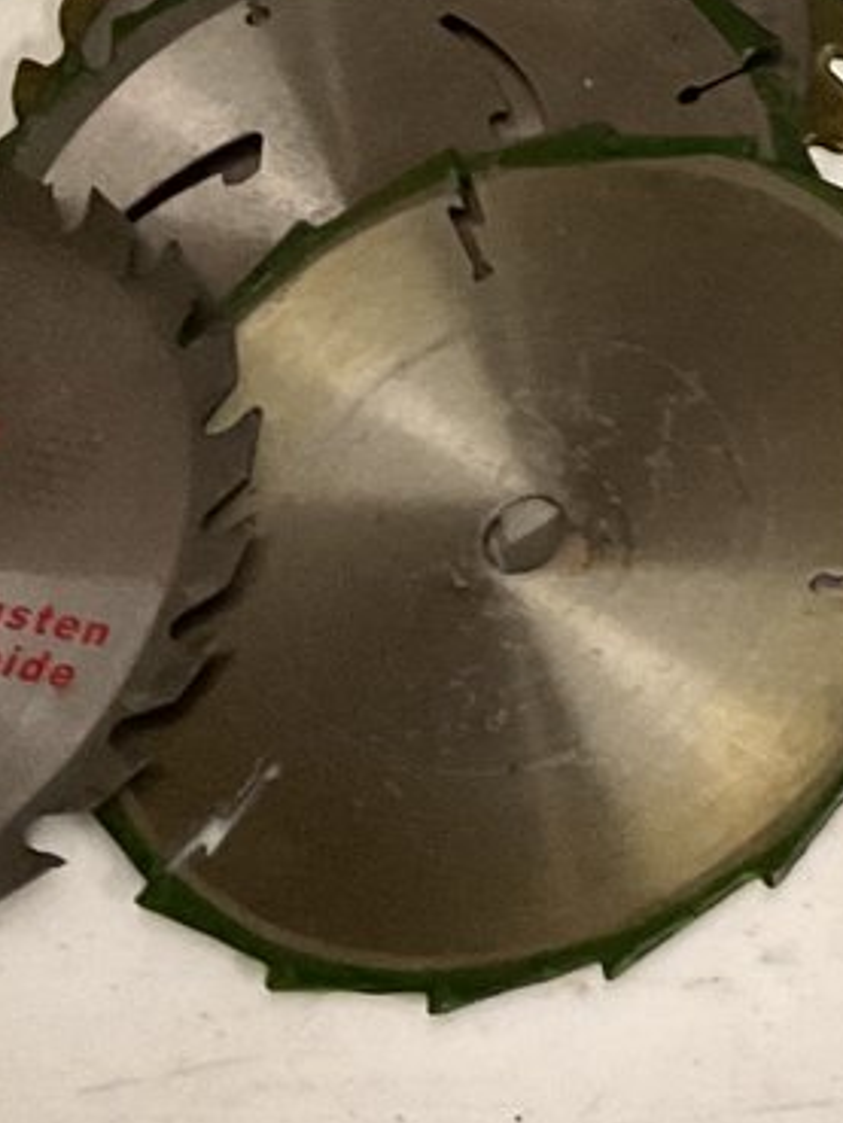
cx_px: 1876
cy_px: -364
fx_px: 3862
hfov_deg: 10.9
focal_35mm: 119
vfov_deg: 15.7
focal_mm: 3
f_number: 1.8
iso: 250
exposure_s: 1/40
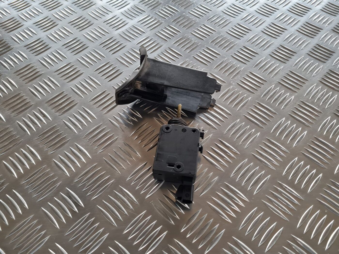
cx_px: 170
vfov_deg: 53.1
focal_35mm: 26
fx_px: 255
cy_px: 127
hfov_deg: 67.3
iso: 160
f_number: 1.8
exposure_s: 1/100
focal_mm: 5.4
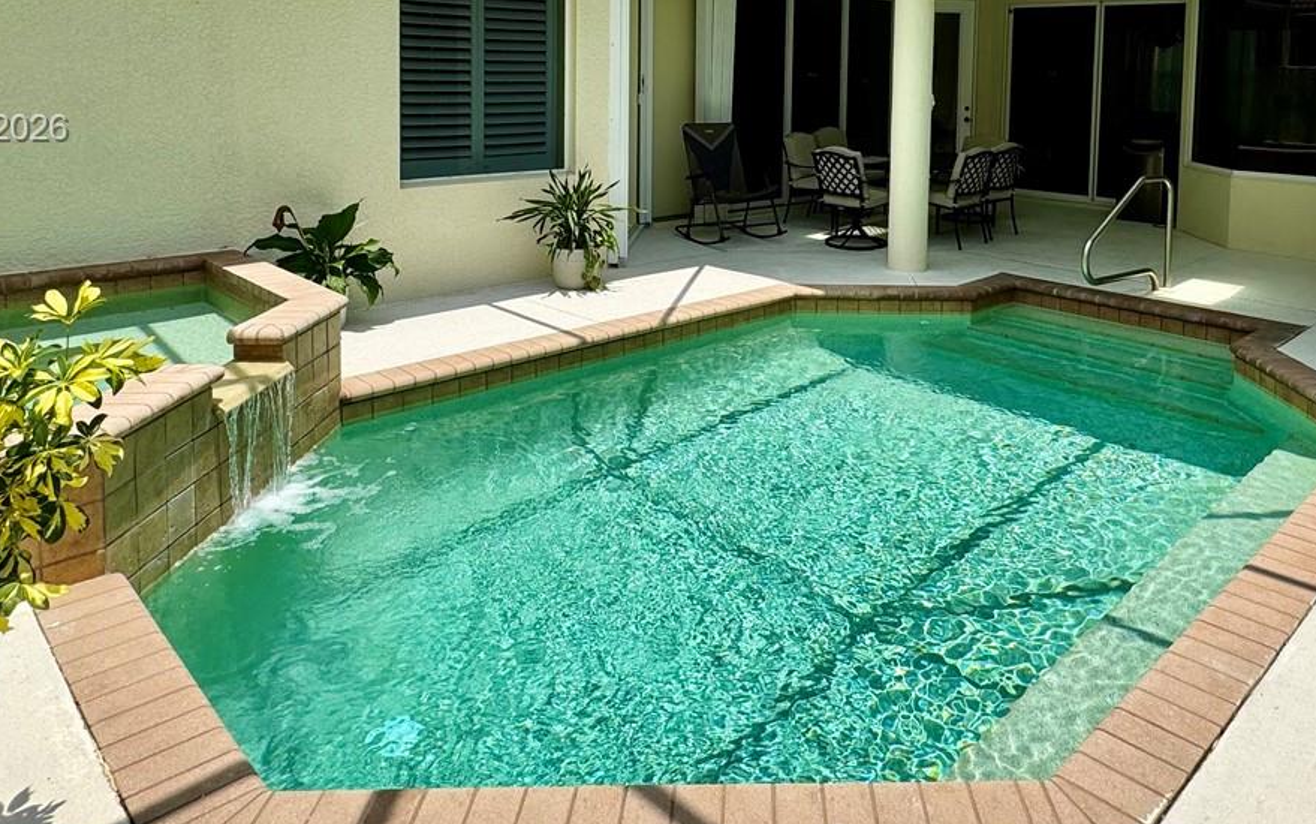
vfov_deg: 43.2
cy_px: 130
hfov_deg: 67.6
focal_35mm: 27
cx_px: 799
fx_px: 969
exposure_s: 1/1006
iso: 50
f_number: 2.2
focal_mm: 2.22
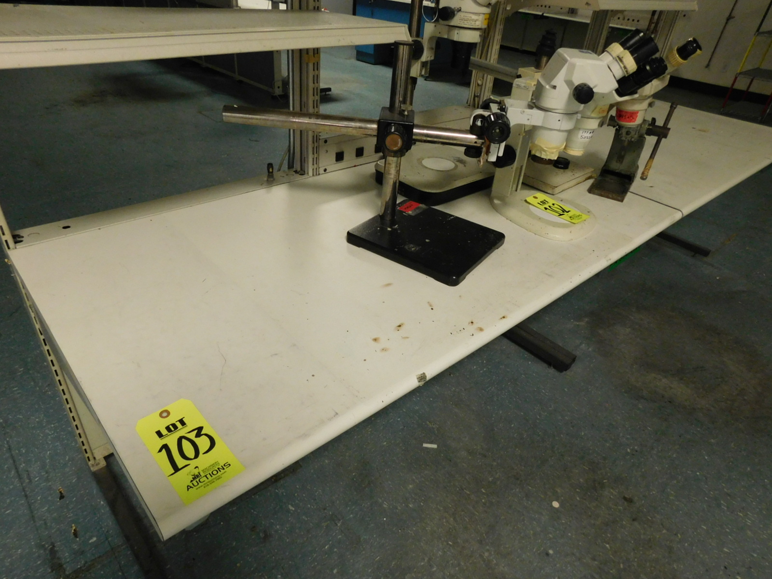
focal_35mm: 23
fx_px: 513
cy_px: 290
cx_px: 386
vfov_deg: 58.9
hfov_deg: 73.9
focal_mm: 4
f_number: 3
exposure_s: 1/30
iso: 400
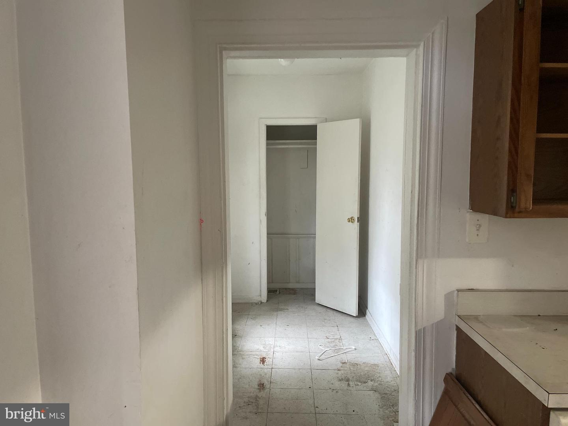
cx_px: 284
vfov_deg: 53.1
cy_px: 213
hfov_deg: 67.3
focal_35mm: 26
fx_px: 427
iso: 400
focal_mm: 4.2
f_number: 1.6
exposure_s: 1/40
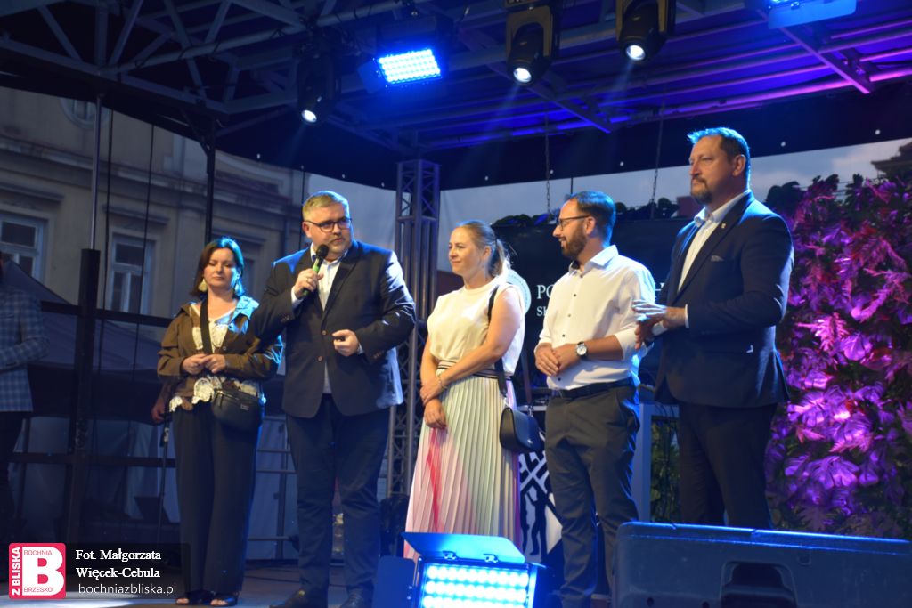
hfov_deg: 33.4
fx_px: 1520
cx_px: 456
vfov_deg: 22.6
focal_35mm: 60
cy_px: 304
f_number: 4.5
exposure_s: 1/80
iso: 400
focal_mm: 40
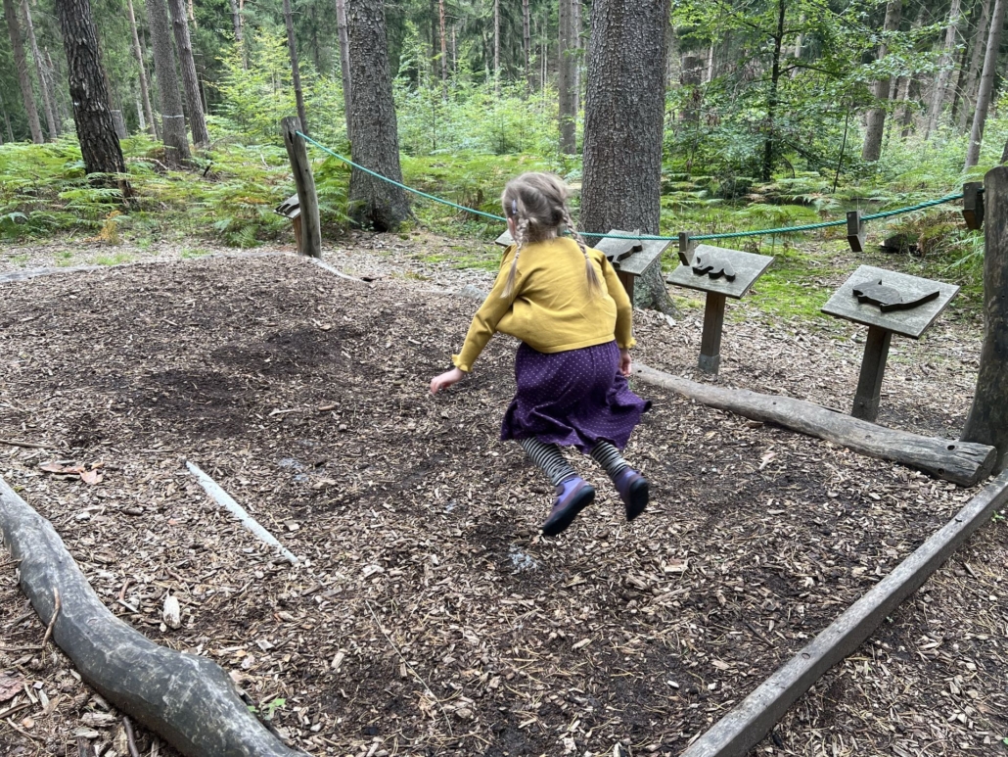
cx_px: 504
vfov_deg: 53.1
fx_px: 757
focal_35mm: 26
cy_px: 378
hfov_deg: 67.3
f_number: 1.5
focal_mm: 5.7
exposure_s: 1/121
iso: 40
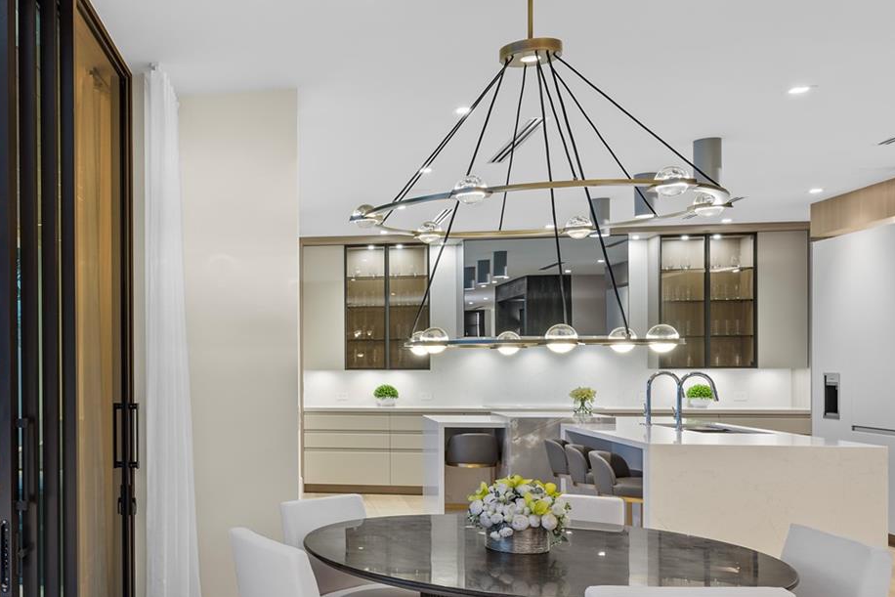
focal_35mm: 38
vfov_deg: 34.7
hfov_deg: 45.7
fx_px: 945
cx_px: 85
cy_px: 400
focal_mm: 17
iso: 125
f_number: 7.1
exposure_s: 1/10
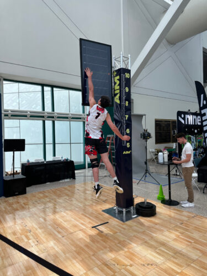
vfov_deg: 71.6
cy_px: 138
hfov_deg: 56.8
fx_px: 191
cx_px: 104
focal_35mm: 24
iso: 100
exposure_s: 1/480
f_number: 1.78
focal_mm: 6.86
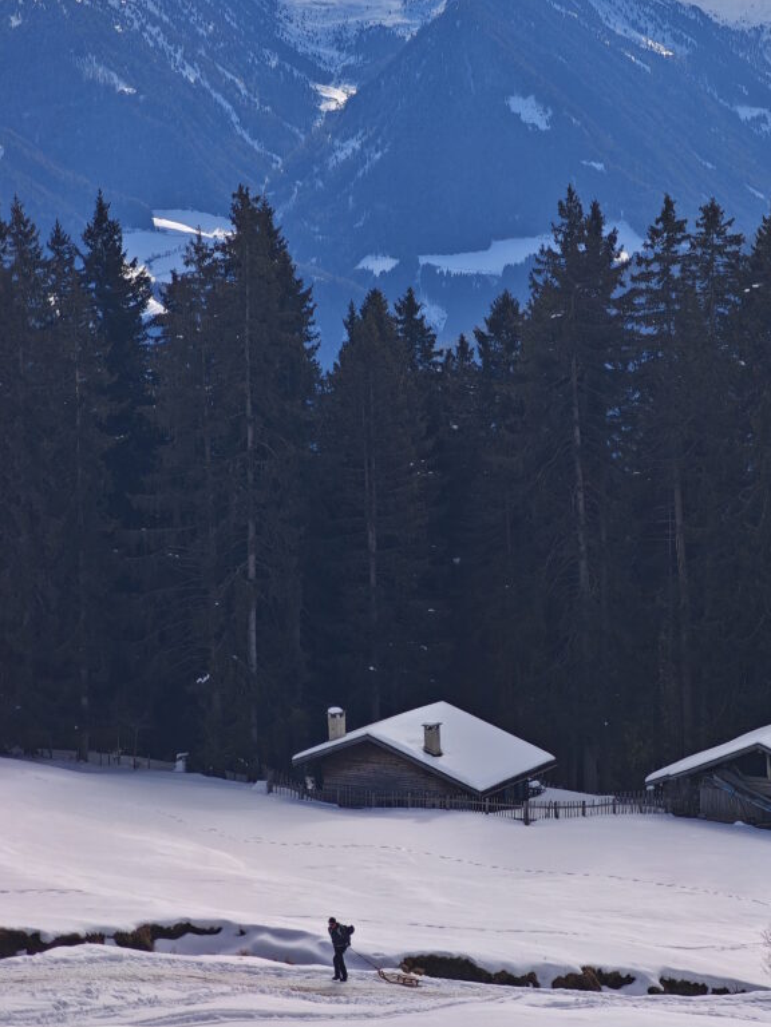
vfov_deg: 19.6
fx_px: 2970
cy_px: 491
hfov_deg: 14.8
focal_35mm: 100
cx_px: 493
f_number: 1.8
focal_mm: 12.28
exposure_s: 1/6139
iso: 50
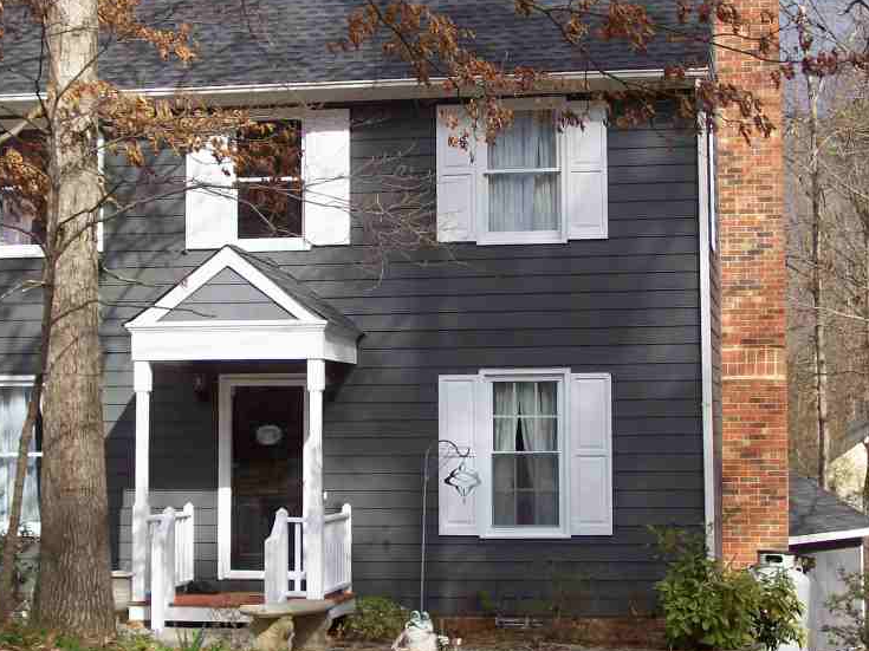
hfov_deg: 25.0
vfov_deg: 18.9
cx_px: 420
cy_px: 288
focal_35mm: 78
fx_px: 1958
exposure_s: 1/805
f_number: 3.4
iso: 80
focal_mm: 9.4
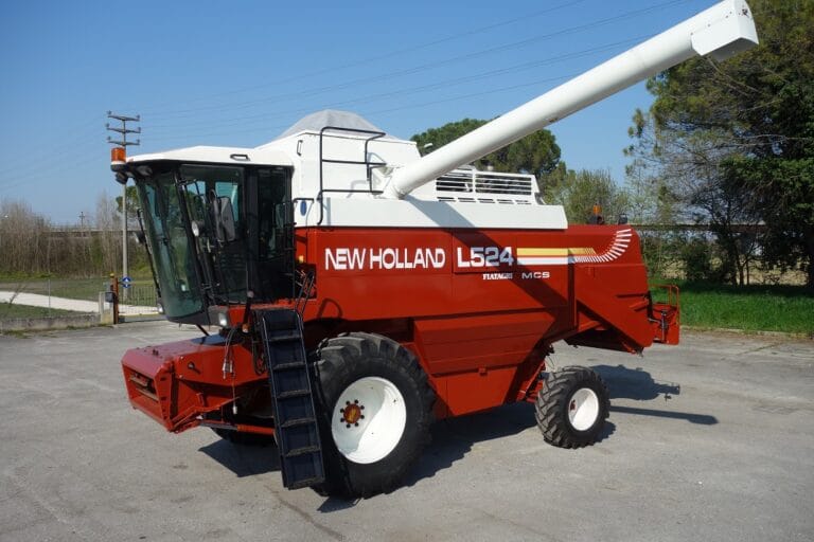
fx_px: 746
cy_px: 271
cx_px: 407
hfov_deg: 57.2
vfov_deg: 40.0
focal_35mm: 33
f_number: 5.6
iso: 125
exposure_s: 1/800
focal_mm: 12.18
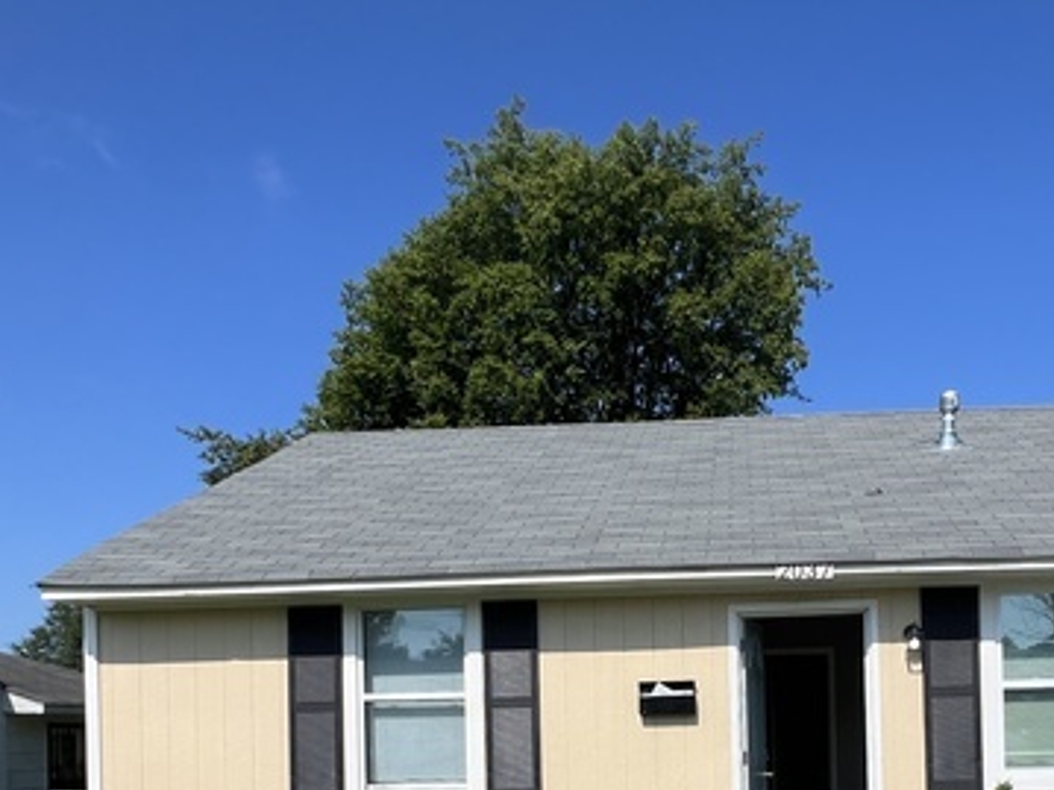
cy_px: 728
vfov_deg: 43.5
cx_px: 693
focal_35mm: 29
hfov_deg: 60.4
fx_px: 883
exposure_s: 1/2421
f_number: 1.8
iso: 32
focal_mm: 1.57
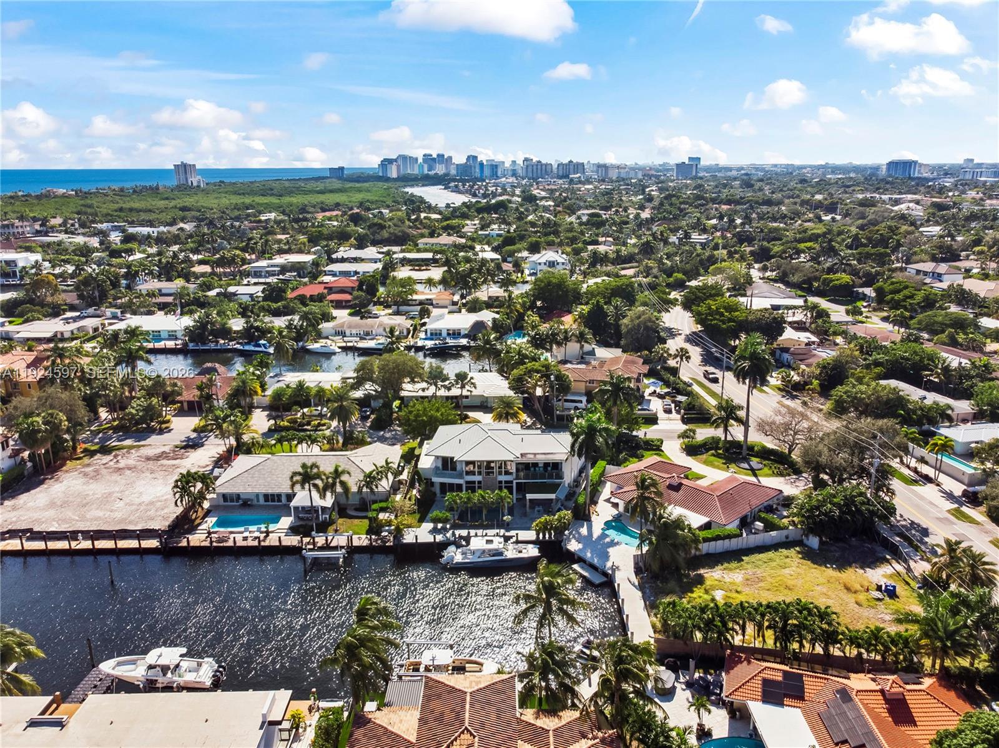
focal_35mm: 24
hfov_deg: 71.6
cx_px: 500
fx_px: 692
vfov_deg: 56.8
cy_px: 374
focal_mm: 4.5
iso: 100
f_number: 2.8
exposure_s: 1/640
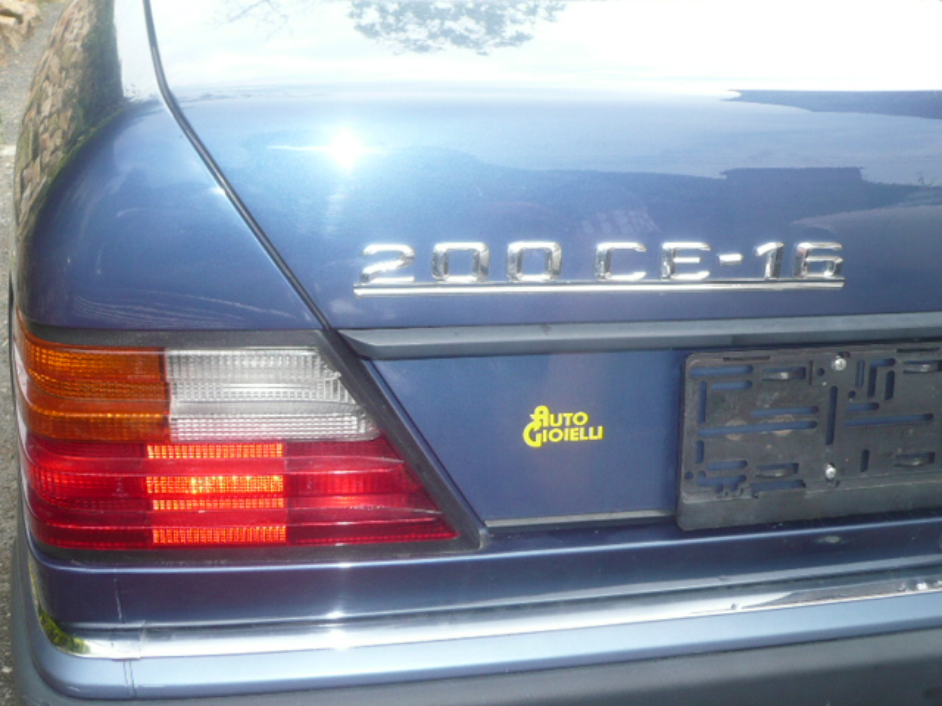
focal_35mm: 35
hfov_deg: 52.6
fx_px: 952
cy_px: 353
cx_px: 471
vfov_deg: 40.7
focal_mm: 4.6
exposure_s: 1/200
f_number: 3.3
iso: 100
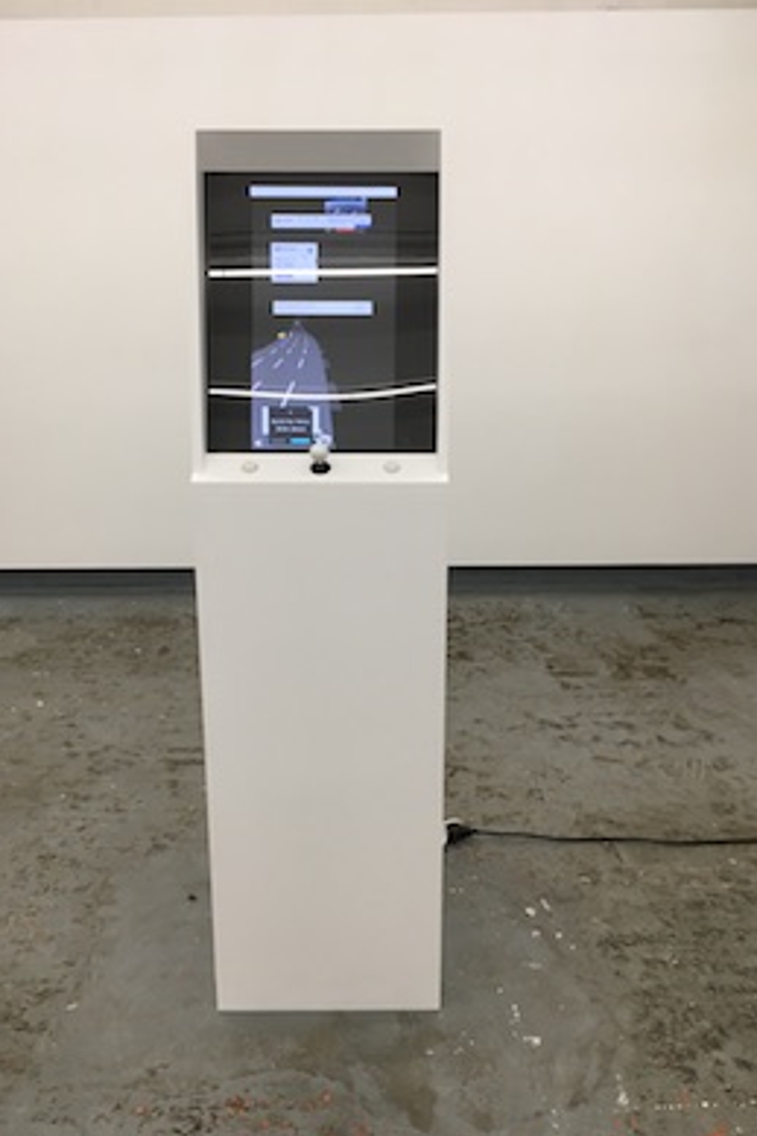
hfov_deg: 42.3
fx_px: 979
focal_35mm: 31
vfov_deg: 60.3
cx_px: 380
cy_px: 578
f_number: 2.2
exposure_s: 1/33
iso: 32
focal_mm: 4.15
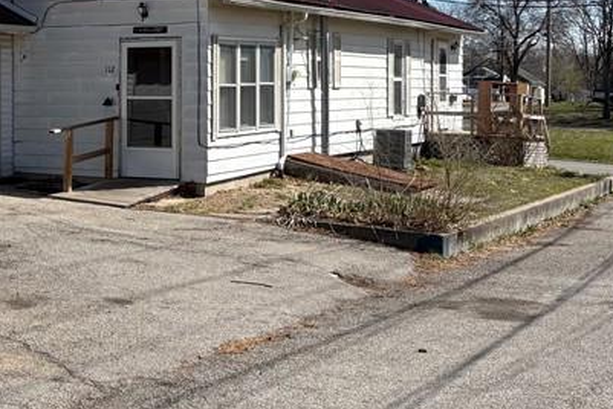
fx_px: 1176
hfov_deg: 28.2
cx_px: 72
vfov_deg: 19.6
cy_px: 81
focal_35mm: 69
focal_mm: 5.96
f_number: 1.6
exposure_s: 1/4950
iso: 50
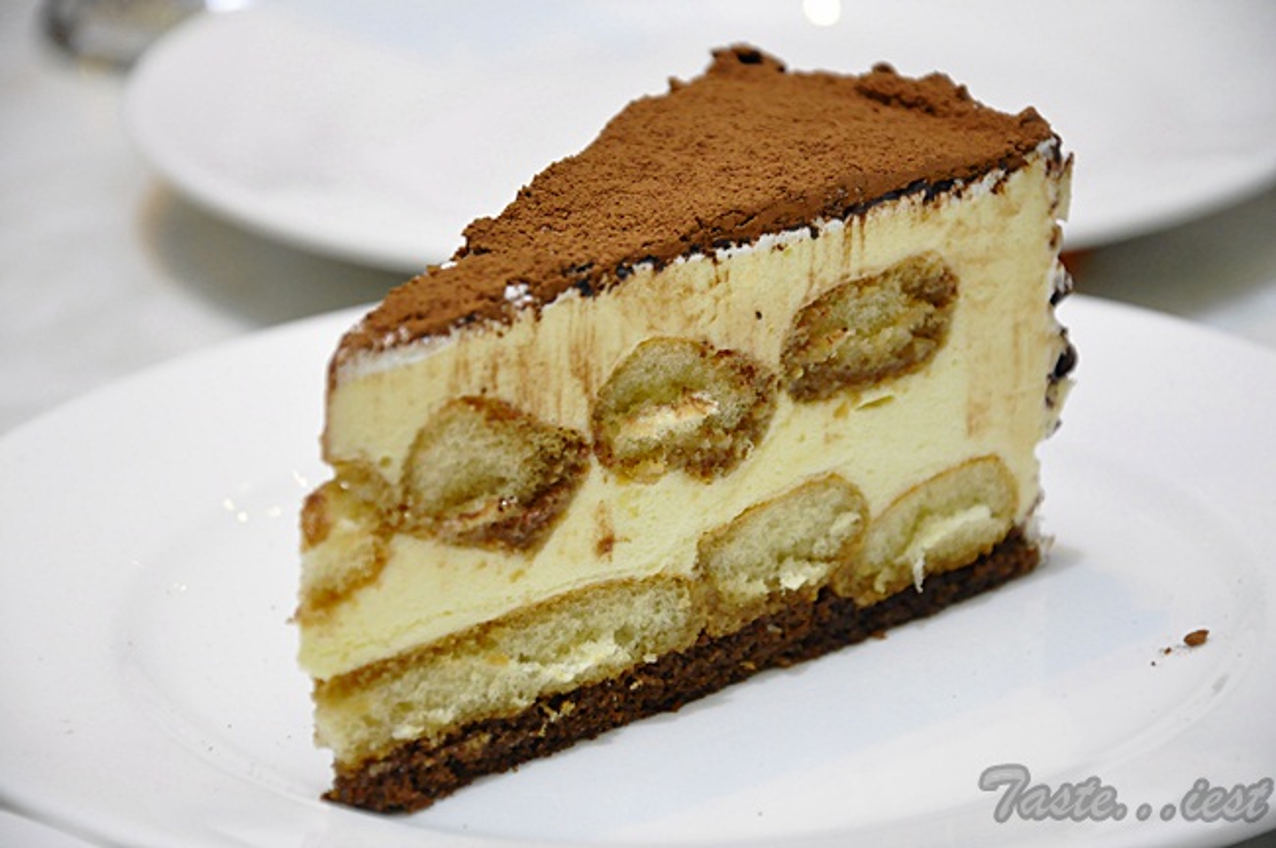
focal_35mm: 158
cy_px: 424
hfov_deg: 13.1
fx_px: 5577
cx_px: 638
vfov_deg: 8.7
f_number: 5.6
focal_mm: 105
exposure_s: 1/60
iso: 2000
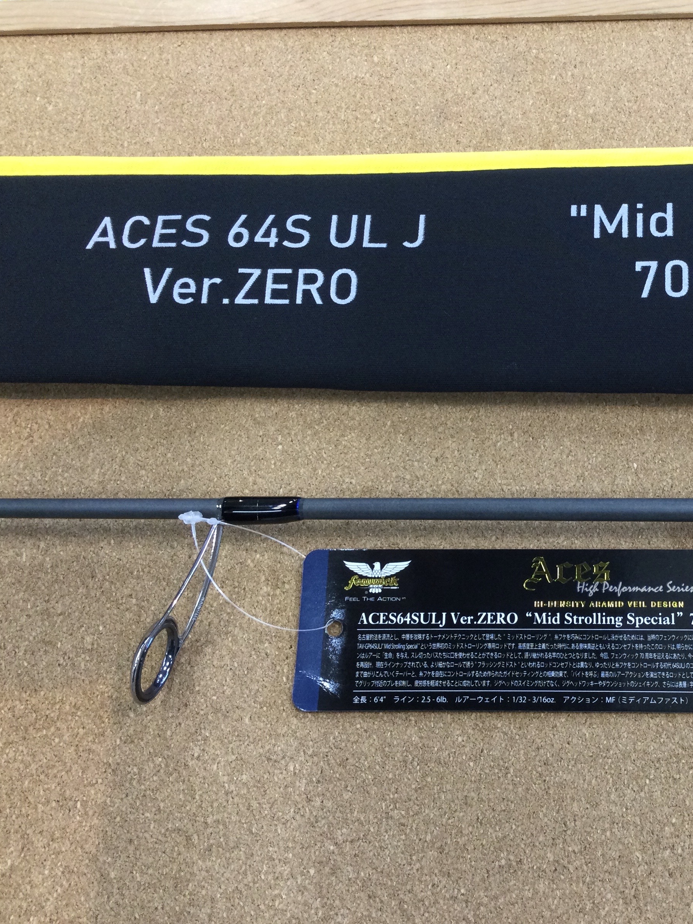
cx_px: 573
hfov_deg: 33.2
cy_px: 457
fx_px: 1121
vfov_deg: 44.8
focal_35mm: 42
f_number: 2.4
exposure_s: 1/30
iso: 64
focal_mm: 3.3
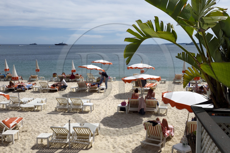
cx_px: 115
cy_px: 76
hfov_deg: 50.7
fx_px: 243
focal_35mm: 38
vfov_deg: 35.0
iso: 200
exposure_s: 1/250
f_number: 18
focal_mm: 38
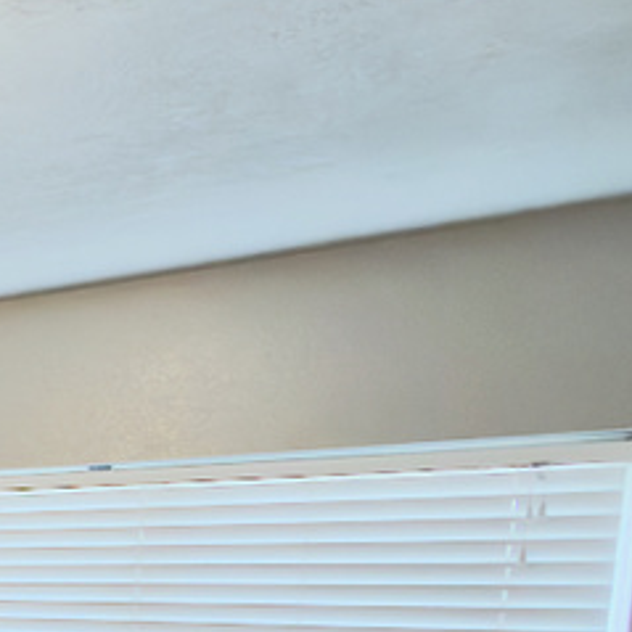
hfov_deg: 19.1
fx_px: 1095
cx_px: -635
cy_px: 685
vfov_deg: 29.3
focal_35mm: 53
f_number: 2.2
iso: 320
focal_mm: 2.22
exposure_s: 1/24
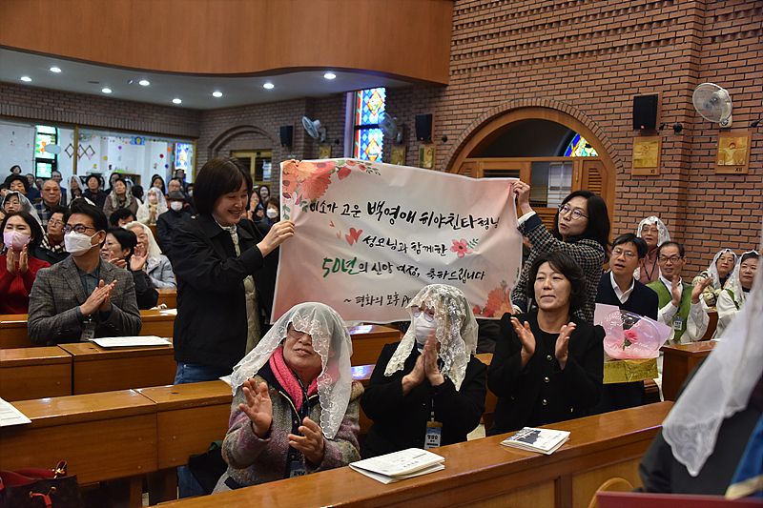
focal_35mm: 36
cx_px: 382
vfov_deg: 36.9
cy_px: 254
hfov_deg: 53.1
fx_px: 763
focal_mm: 36
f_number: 4
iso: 1800
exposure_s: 1/125
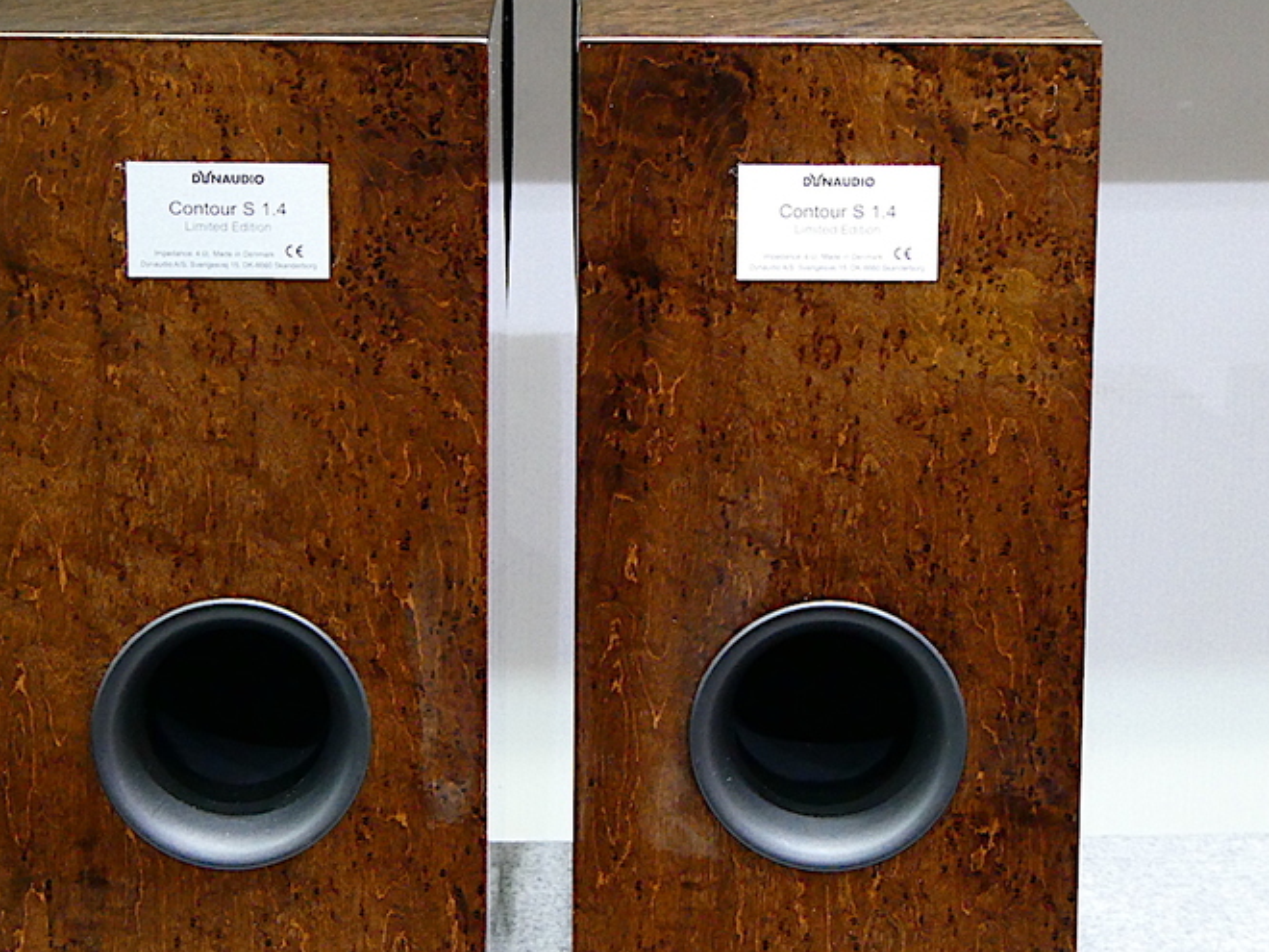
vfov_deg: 11.3
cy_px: 529
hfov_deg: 15.0
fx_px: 4802
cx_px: 529
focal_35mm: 131
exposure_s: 1/4
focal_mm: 16.1
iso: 400
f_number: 5.6
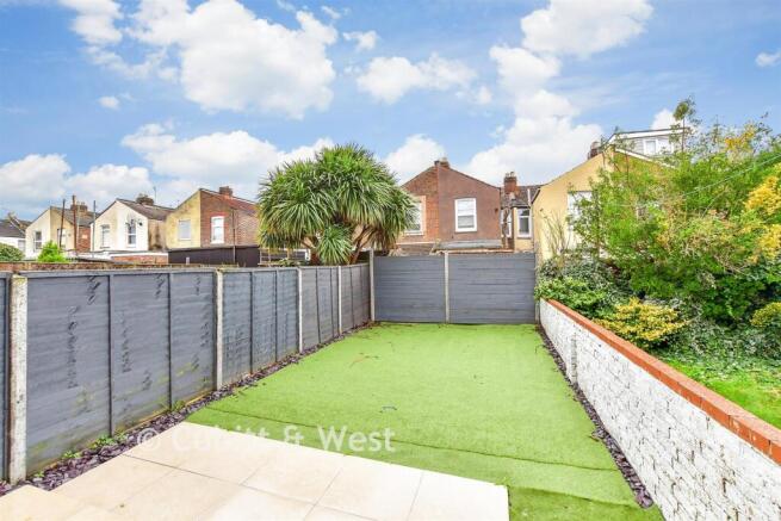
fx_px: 325
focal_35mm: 15
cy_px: 260
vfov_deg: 77.4
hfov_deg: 100.4
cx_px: 390
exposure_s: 1/50
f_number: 8
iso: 500
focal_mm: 10
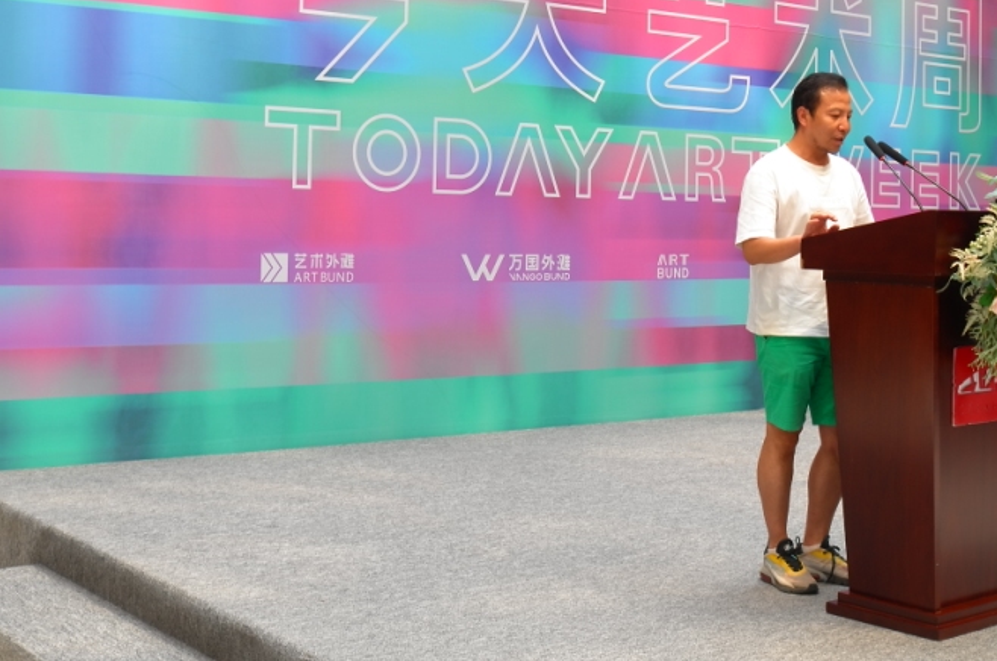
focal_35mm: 56
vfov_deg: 23.9
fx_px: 1548
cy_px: 183
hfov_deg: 35.3
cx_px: 667
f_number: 4
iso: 100
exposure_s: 1/50
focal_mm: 24
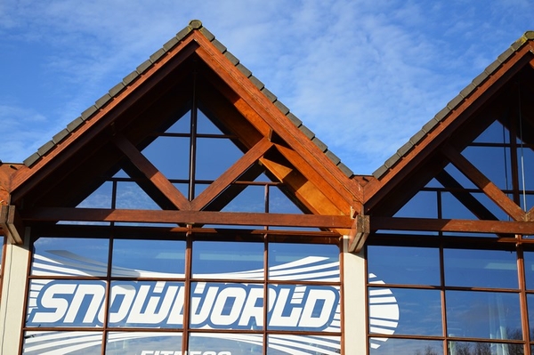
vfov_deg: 18.2
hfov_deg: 27.0
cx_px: 267
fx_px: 1112
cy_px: 178
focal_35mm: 75
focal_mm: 50
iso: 200
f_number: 5
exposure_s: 1/800
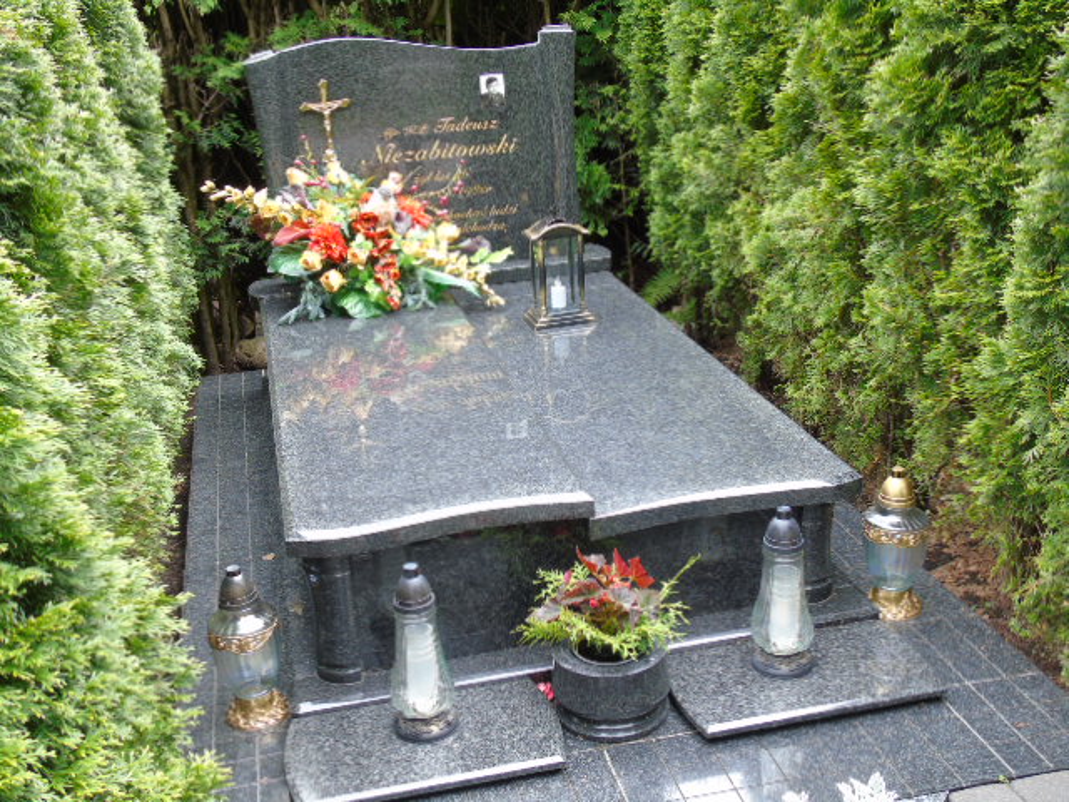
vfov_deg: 36.0
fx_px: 1235
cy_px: 401
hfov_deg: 46.8
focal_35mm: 40
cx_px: 534
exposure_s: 1/40
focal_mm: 7.1
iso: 80
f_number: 3.9
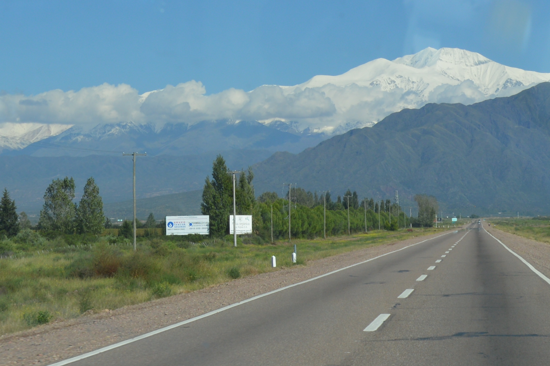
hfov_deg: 18.1
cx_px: 236
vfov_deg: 12.0
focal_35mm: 113
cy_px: 6
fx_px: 1725
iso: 100
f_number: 8
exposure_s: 1/250
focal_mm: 24
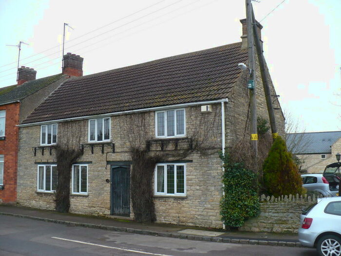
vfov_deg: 38.7
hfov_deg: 50.1
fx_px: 364
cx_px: 170
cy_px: 128
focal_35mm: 37
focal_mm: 6.1
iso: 200
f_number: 2.8
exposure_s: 1/400
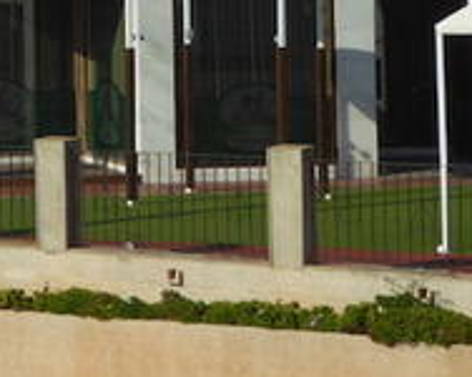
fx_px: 2456
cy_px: -121
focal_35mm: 176
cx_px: -291
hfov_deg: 10.5
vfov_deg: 8.6
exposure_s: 1/1300
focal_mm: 9
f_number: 4.1
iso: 100
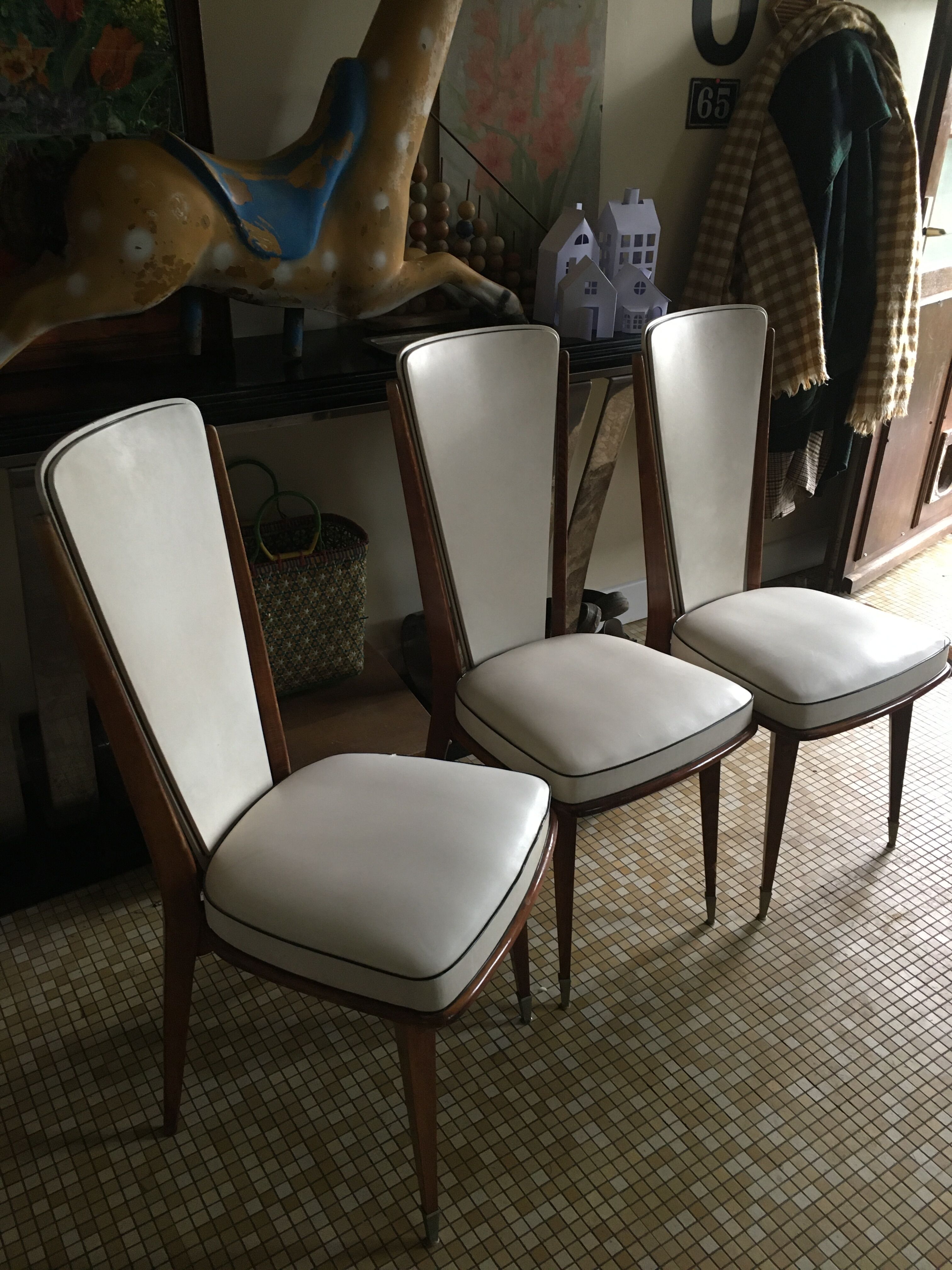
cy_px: 635
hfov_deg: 48.2
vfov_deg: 61.7
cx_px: 476
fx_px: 1063
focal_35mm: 29
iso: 160
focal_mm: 4.15
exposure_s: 1/33
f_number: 2.2
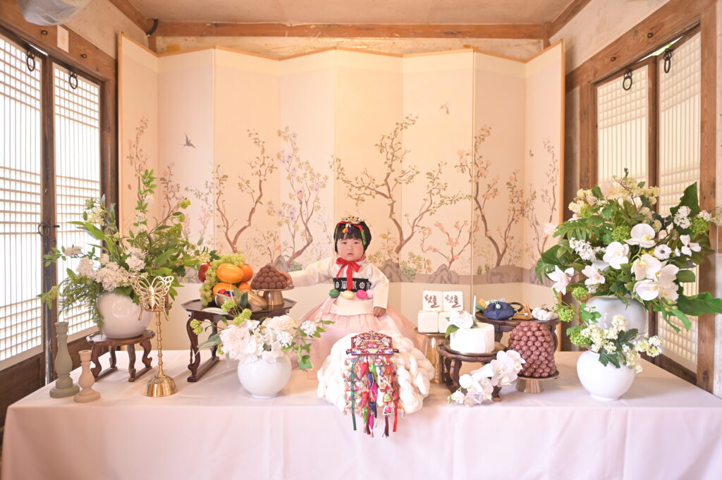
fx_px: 581
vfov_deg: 44.9
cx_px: 361
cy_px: 240
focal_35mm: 29
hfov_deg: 63.7
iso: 1250
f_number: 3.2
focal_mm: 29
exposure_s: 1/125
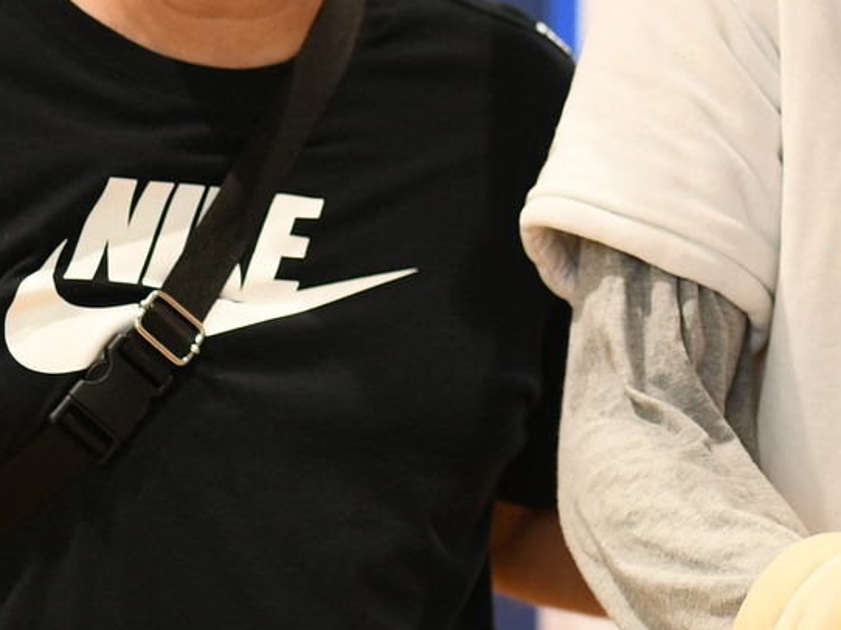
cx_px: 947
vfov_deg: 6.5
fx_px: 5585
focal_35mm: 230
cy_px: 326
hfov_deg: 8.5
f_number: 2
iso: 800
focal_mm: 50
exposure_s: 1/200
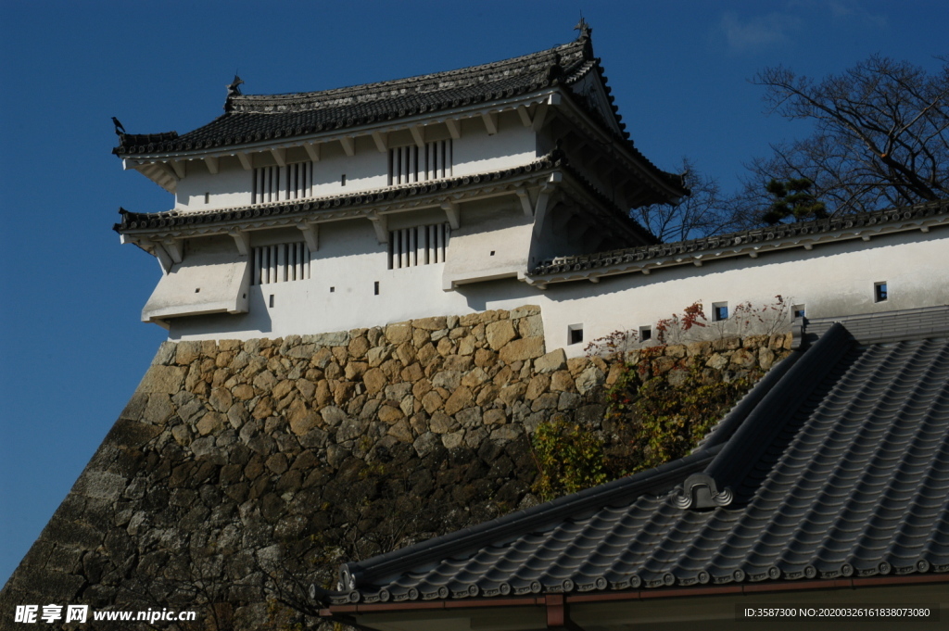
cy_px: 316
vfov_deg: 17.5
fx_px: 2054
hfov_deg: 26.0
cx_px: 474
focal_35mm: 78
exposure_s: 1/500
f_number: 11
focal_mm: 52
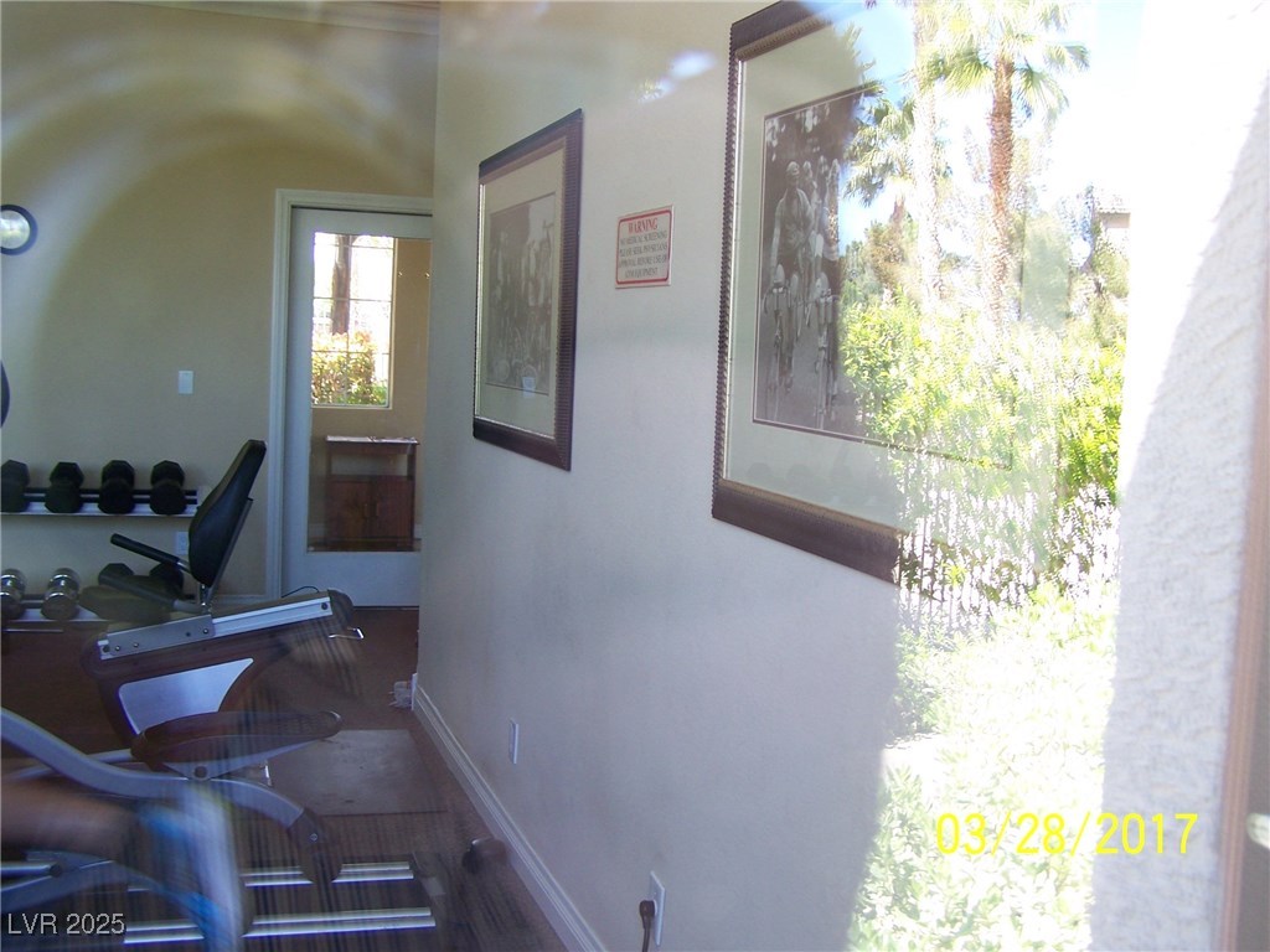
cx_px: 635
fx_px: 1394
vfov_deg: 37.7
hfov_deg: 49.0
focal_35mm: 38
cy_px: 476
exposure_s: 1/30
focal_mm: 6.3
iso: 80
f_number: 2.8
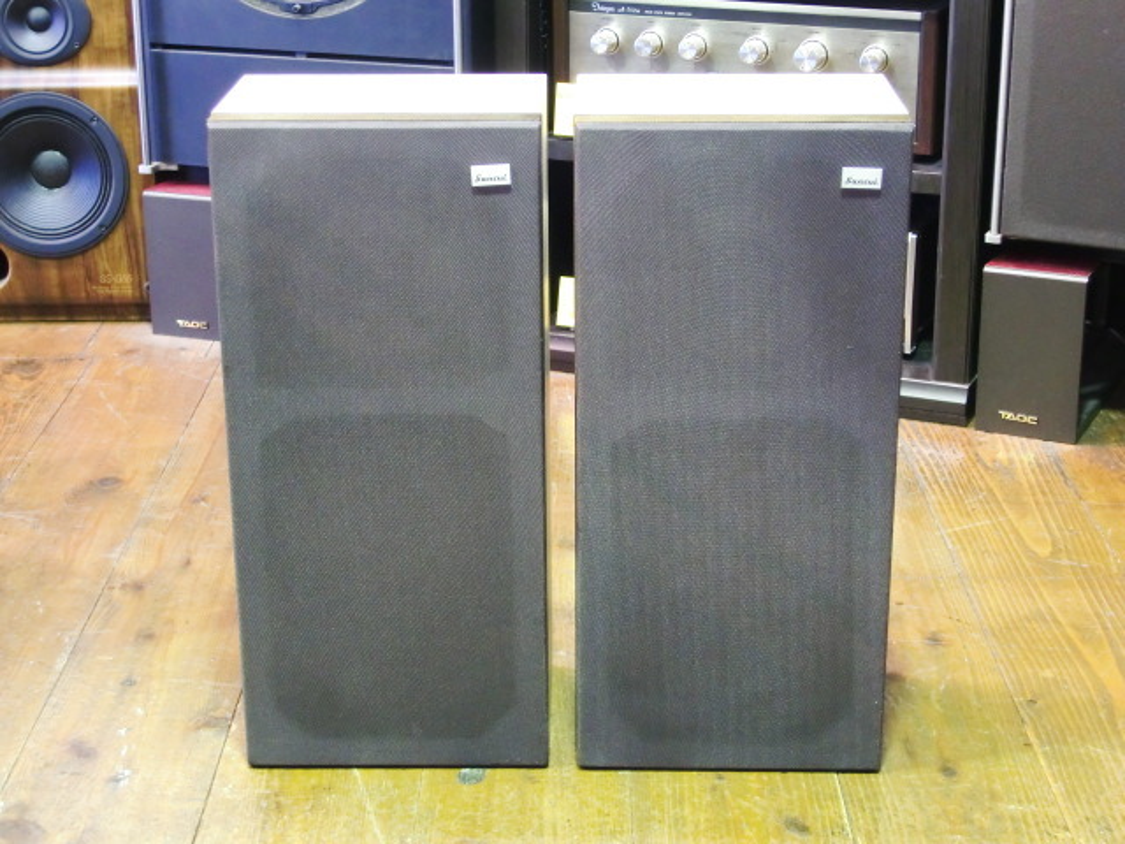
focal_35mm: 66
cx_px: 562
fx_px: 2145
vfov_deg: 22.3
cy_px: 422
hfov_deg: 29.4
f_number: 4.1
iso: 400
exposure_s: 1/6
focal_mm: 11.7
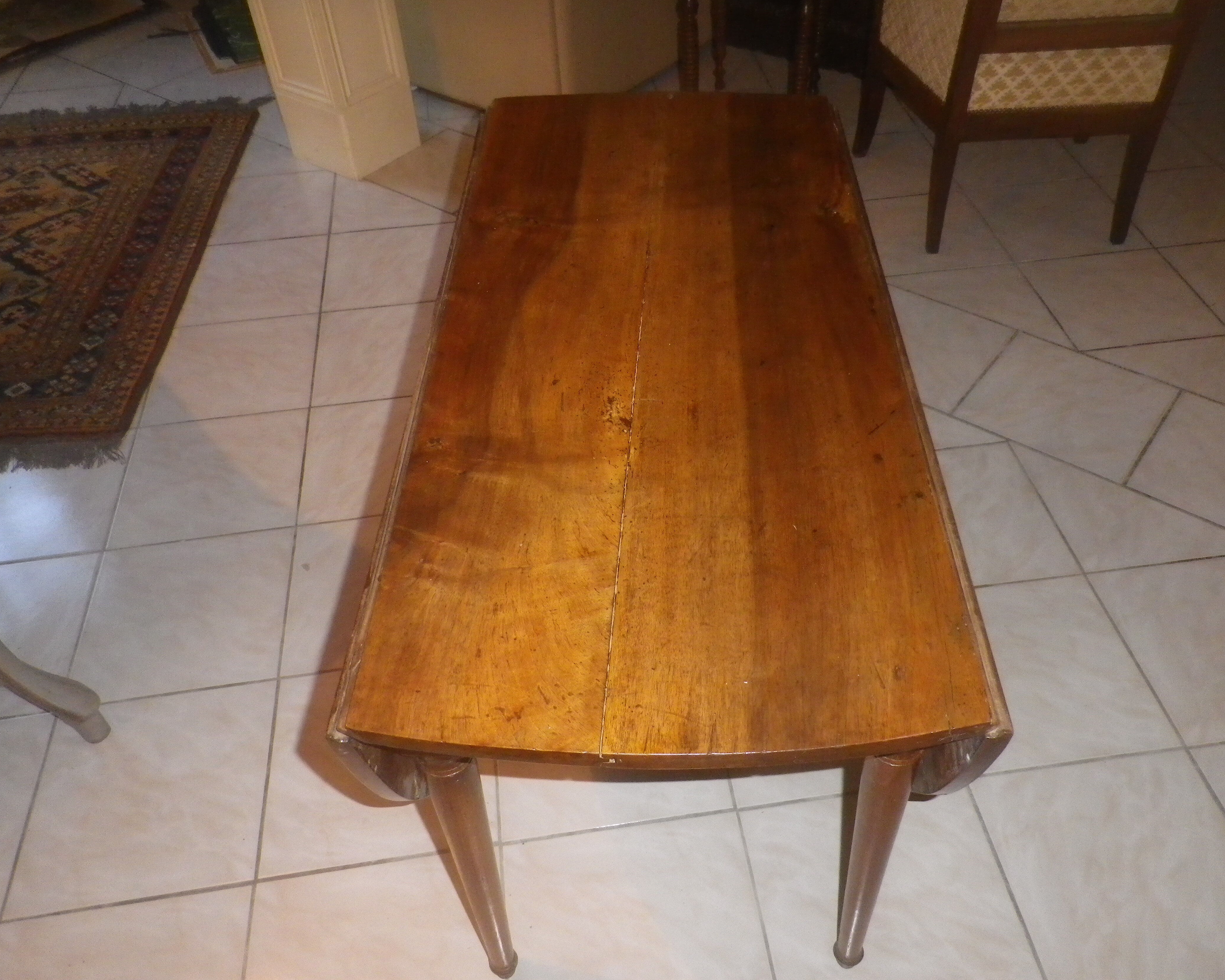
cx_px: 646
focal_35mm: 27
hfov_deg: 64.0
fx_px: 979
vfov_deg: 53.2
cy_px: 504
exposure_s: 1/50
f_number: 3.5
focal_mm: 4.5
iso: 400
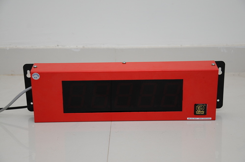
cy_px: 81
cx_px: 122
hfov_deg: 27.0
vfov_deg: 18.1
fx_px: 510
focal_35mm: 75
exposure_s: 1/60
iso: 200
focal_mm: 50
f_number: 5
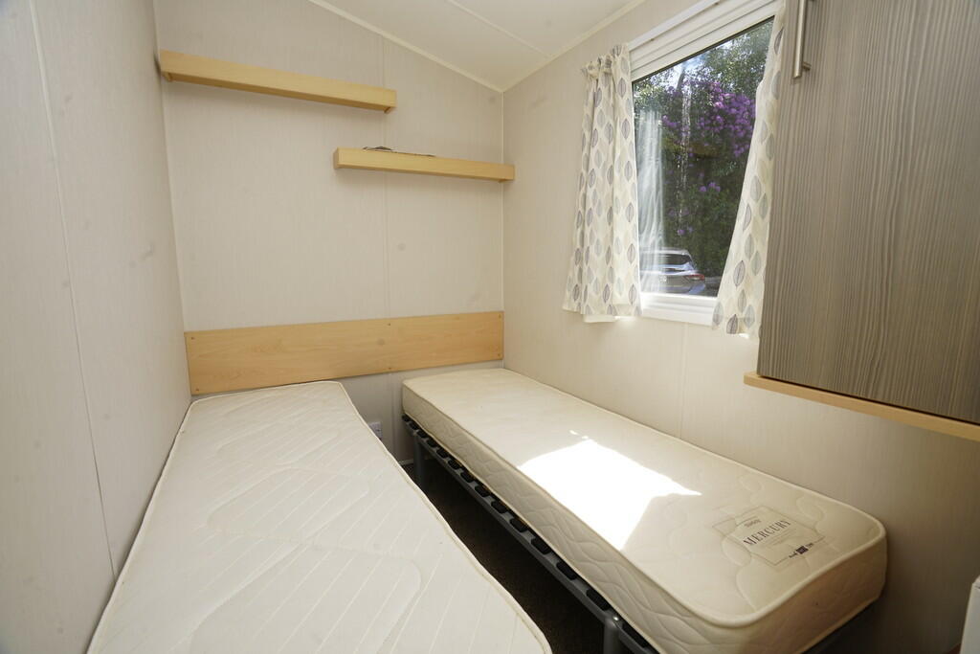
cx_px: 490
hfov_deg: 96.7
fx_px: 436
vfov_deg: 73.8
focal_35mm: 16
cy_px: 327
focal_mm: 16
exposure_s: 1/60
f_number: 11
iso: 250
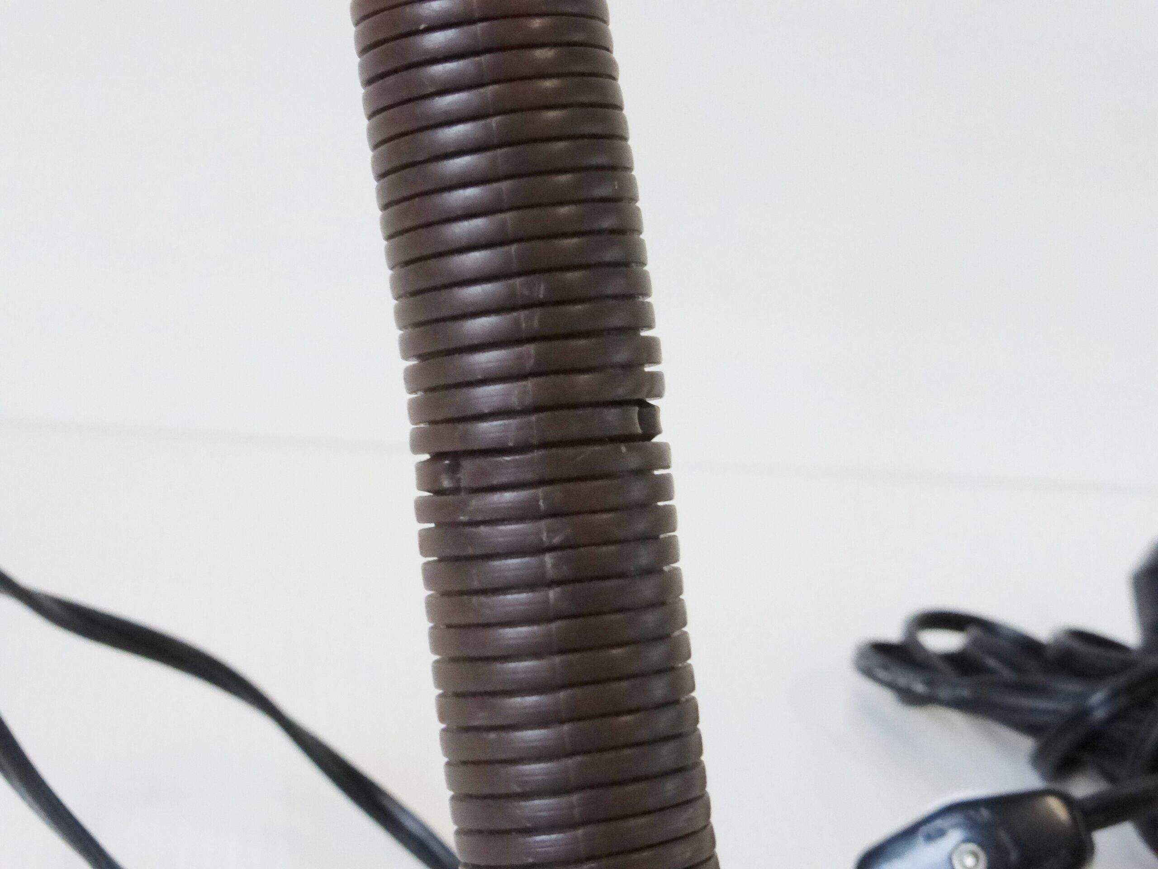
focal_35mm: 57
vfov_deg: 25.7
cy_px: 434
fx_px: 1907
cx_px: 579
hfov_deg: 33.8
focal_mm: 9.7
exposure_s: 1/125
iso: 800
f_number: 4.6
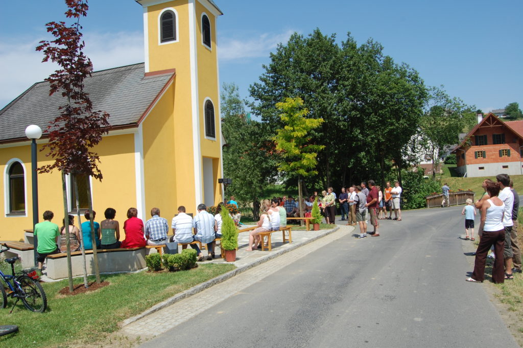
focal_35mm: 27
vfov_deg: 47.9
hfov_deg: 67.4
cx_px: 262
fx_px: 392
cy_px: 174
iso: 200
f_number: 9
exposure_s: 1/320
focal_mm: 18
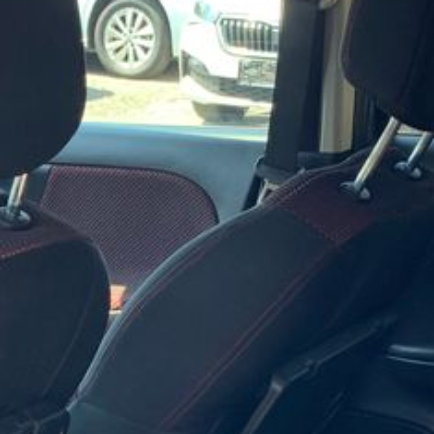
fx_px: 1418
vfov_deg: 16.9
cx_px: 87
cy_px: 476
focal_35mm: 100
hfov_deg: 17.3
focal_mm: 4.25
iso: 40
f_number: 1.8
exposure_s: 1/121
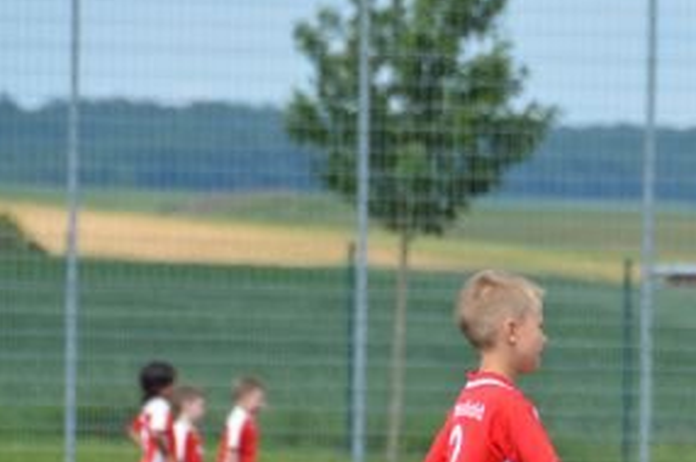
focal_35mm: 629
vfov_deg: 2.2
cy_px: 424
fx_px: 12147
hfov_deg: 3.3
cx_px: 513
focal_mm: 200
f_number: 5.6
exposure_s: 1/1600
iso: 400
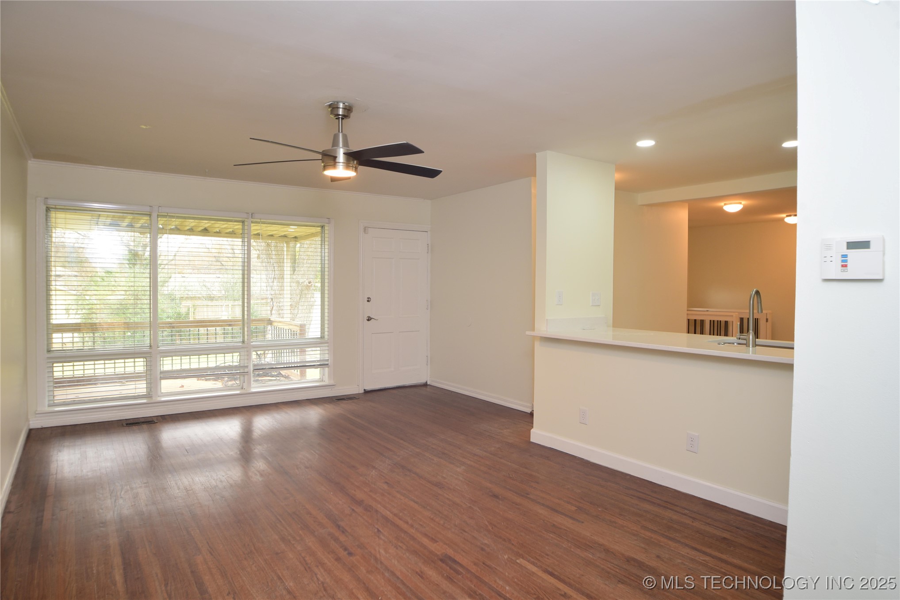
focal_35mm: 22
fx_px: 550
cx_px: 450
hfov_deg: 78.6
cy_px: 300
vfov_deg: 57.3
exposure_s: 1/25
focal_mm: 22
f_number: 8
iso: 500
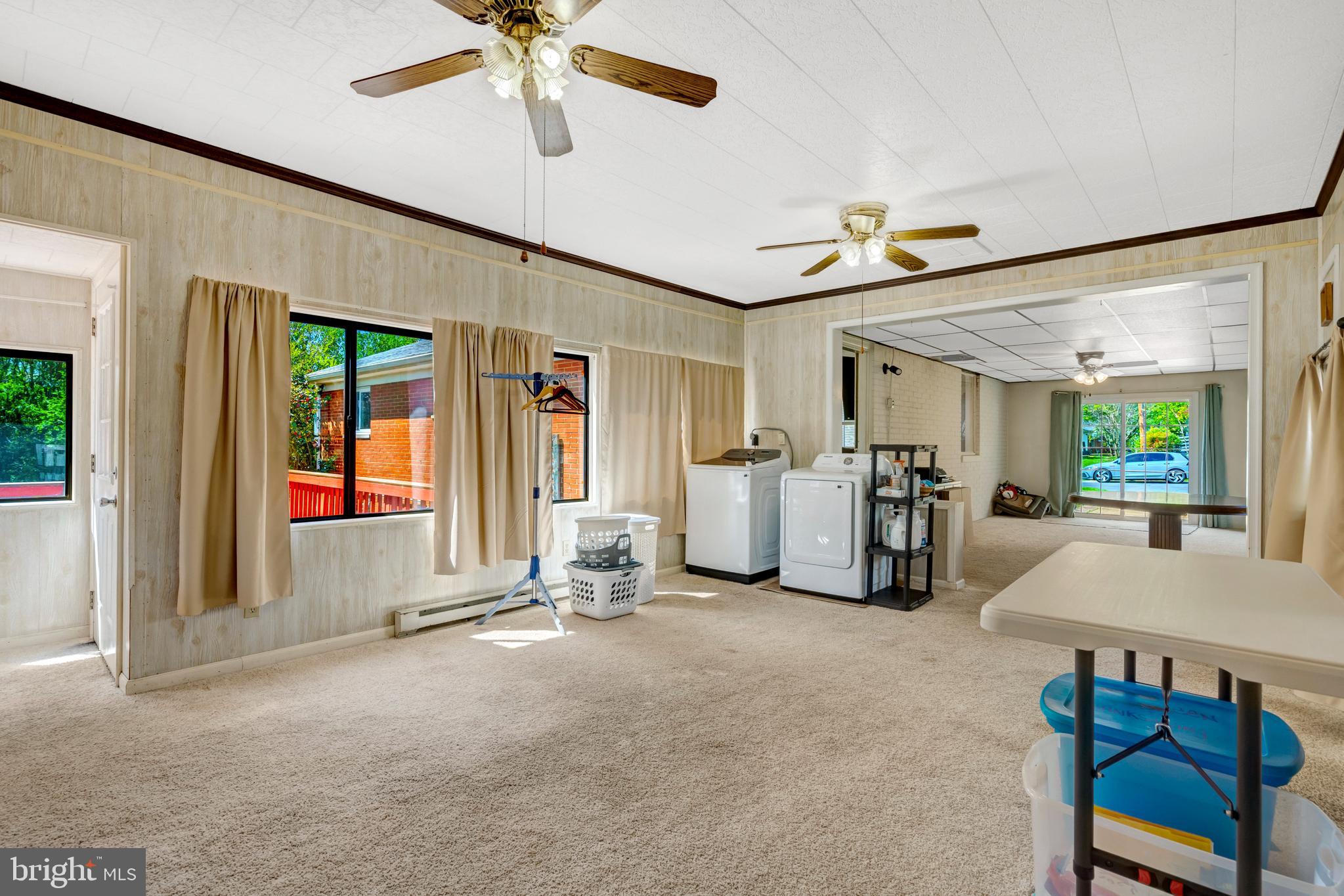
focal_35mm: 16
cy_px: 448
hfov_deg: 96.7
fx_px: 597
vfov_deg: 73.7
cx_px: 672
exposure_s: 1/100
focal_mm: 16
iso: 1250
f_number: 8
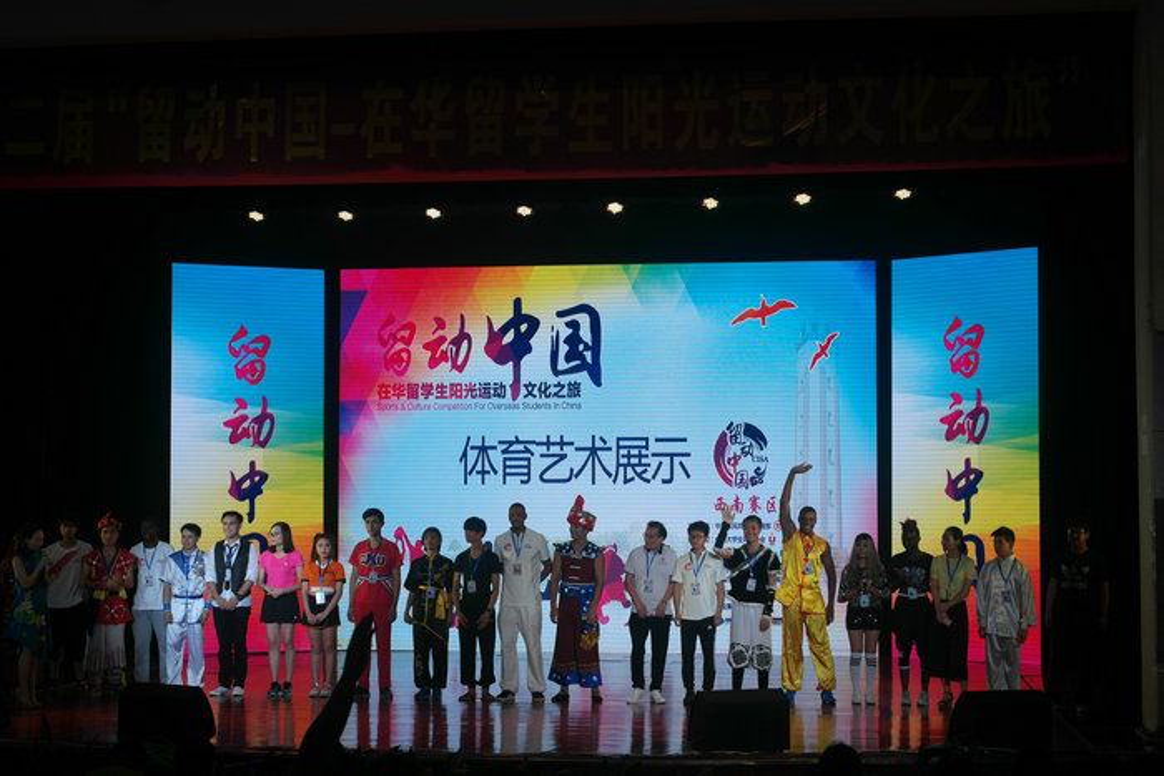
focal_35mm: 58
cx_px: 582
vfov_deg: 23.4
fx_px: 1876
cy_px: 388
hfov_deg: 34.5
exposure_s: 1/125
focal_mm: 38
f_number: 5
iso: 200
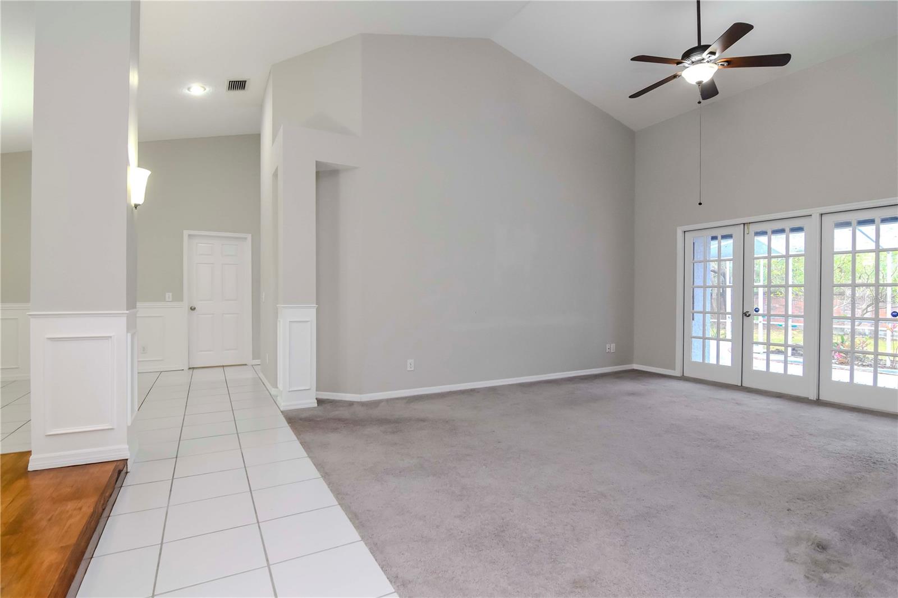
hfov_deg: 95.0
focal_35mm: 16
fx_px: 411
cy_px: 299
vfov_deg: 72.0
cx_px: 449
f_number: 7.1
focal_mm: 11
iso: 800
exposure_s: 1/30
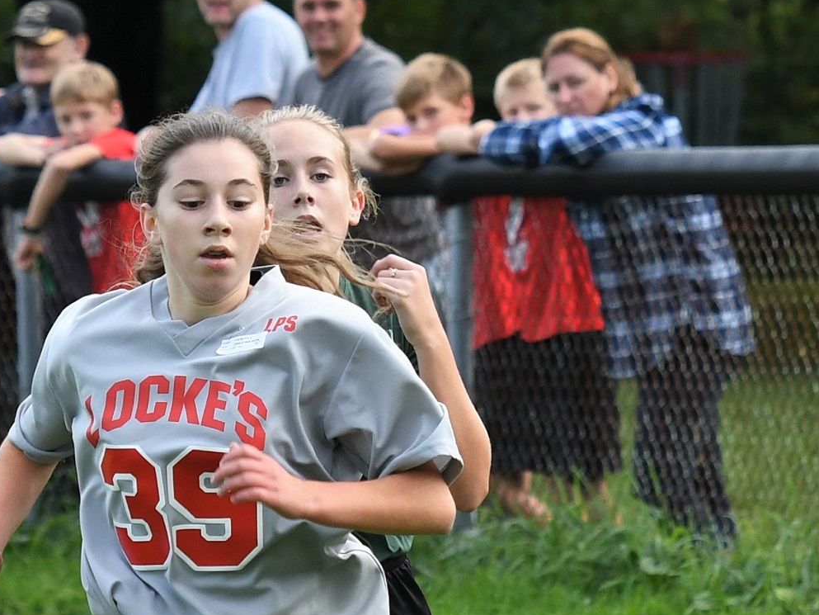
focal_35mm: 225
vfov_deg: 6.6
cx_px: 255
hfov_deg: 8.8
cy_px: 333
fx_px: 5324
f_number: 5
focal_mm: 112
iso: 500
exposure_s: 1/800
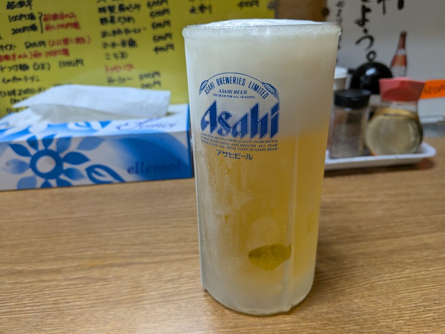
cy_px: 167
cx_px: 222
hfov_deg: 71.6
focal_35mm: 24
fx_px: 309
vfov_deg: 56.8
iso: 127
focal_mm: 4.53
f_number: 1.7
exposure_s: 1/50
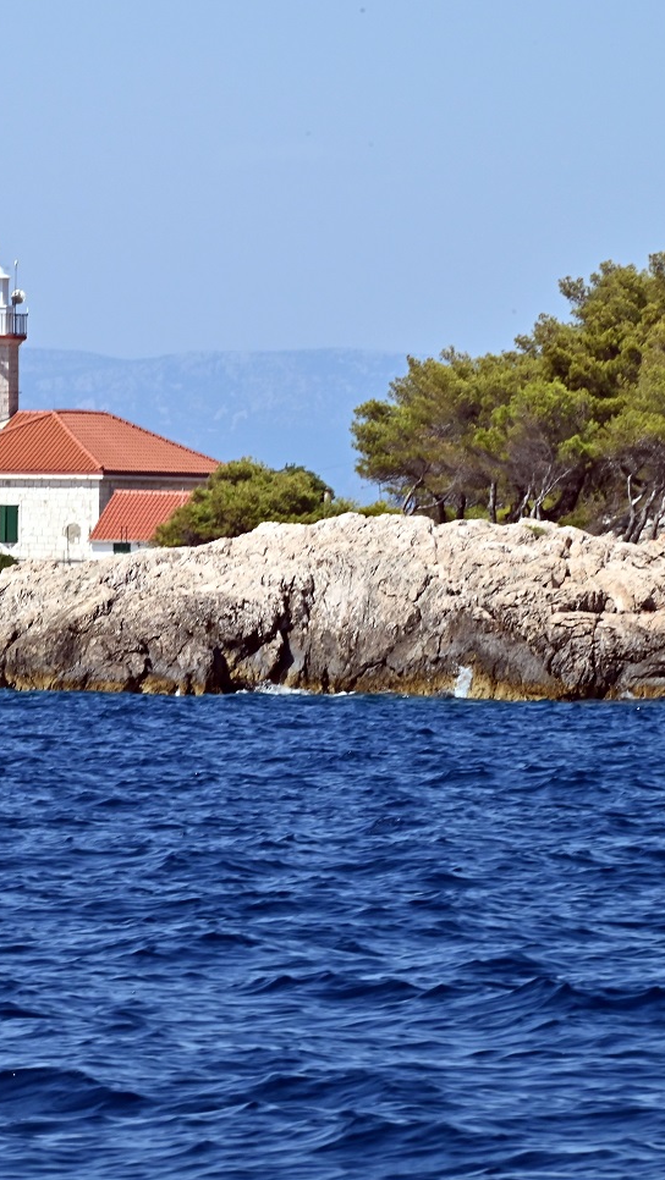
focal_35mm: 488
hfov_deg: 2.5
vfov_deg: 4.4
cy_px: 610
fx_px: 15284
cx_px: 21
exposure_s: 1/320
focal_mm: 300
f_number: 29
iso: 1000
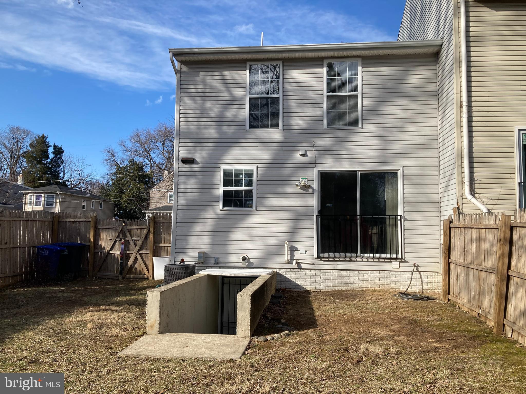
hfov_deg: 63.4
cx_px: 263
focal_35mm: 28
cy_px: 197
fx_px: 425
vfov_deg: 49.7
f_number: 1.8
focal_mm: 3.99
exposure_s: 1/1600
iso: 20
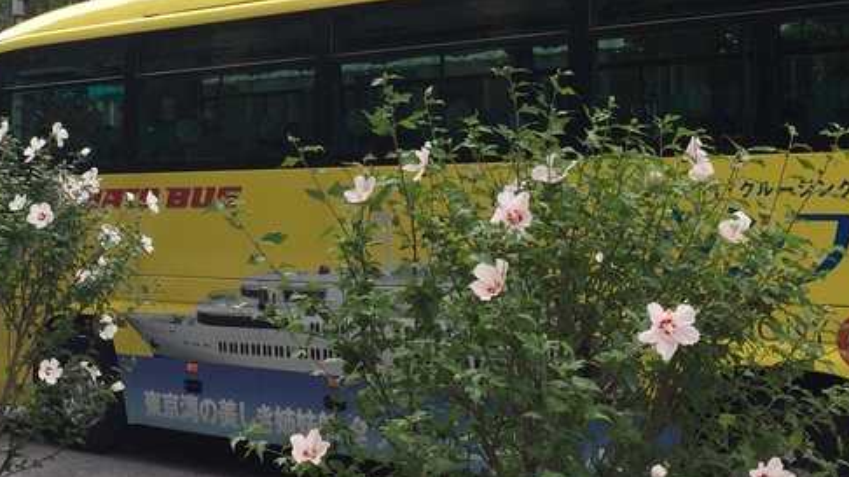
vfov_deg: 18.5
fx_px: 1463
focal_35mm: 65
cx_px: 288
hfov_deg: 32.1
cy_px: 149
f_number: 2.2
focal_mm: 4.15
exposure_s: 1/599
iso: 32
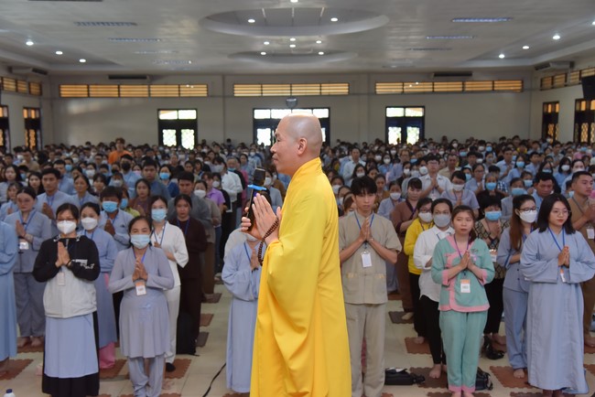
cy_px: 198
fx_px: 728
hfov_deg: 44.5
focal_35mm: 44
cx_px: 298
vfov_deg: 30.5
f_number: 5
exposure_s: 1/125
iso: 1250
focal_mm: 44
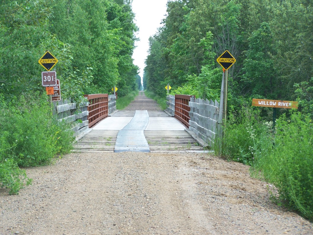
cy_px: 118
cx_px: 156
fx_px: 1157
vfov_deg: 11.6
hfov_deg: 15.4
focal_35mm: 128
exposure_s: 1/250
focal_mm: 21.2
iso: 80
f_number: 3.2
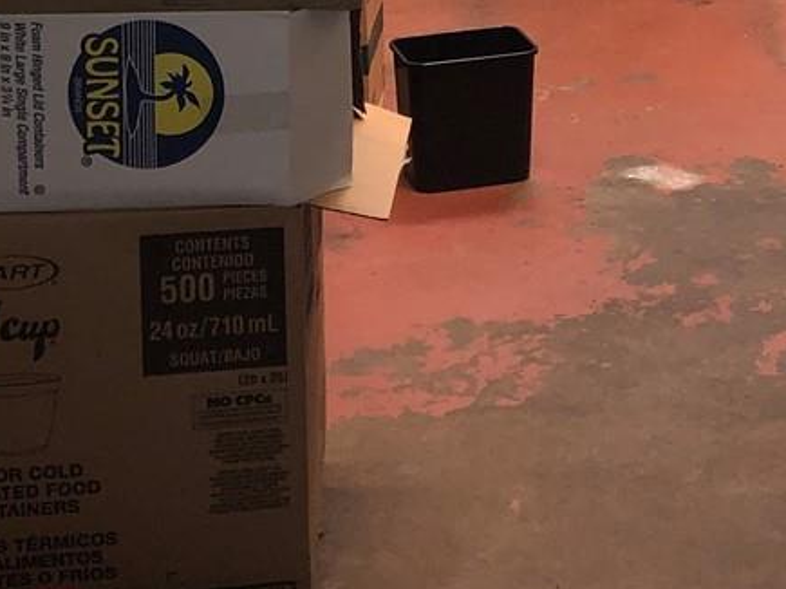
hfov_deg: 18.6
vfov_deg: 13.3
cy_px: -365
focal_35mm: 103
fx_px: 2338
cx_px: 759
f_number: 1.8
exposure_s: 1/15
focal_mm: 3.99
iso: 50
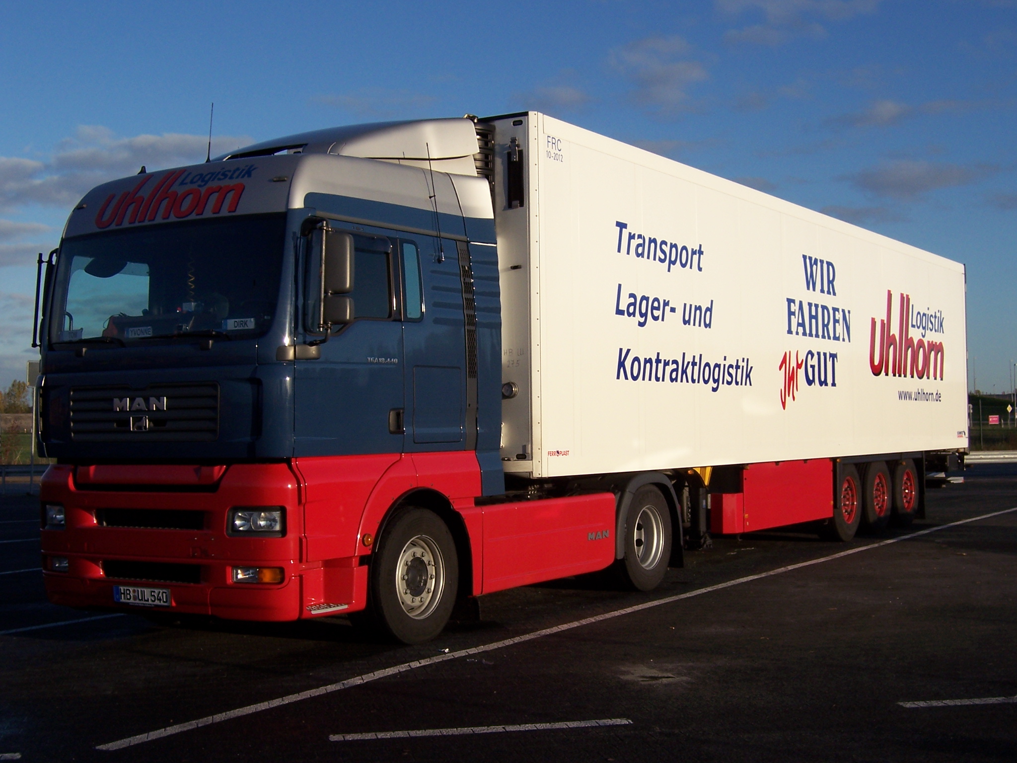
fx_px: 1440
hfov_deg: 38.9
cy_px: 382
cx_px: 508
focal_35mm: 49
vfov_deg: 29.7
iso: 80
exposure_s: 1/1000
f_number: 4
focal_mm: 8.2
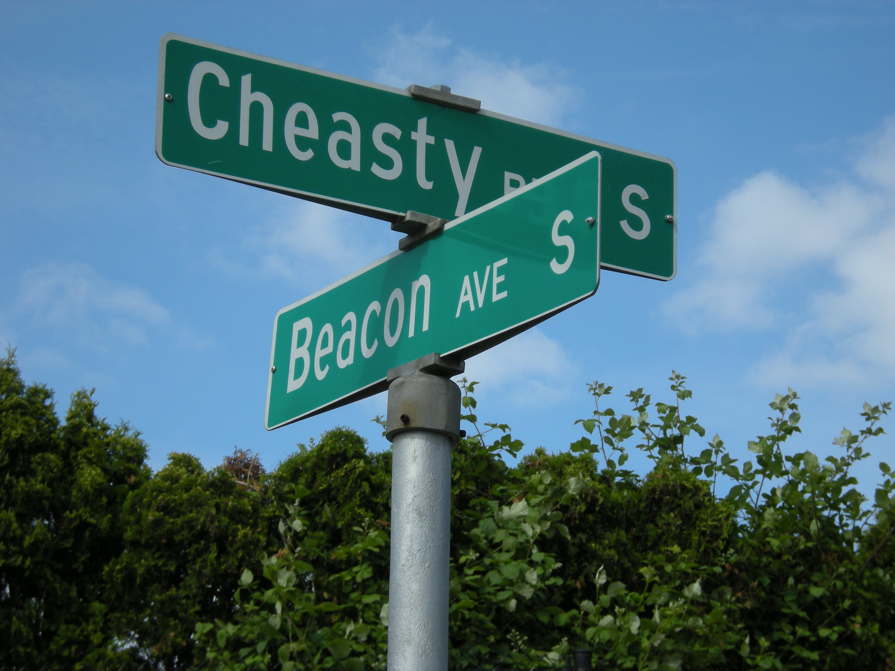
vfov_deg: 14.5
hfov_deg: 19.3
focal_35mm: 102
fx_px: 2637
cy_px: 336
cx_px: 448
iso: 64
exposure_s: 1/296
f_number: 5.6
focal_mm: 17
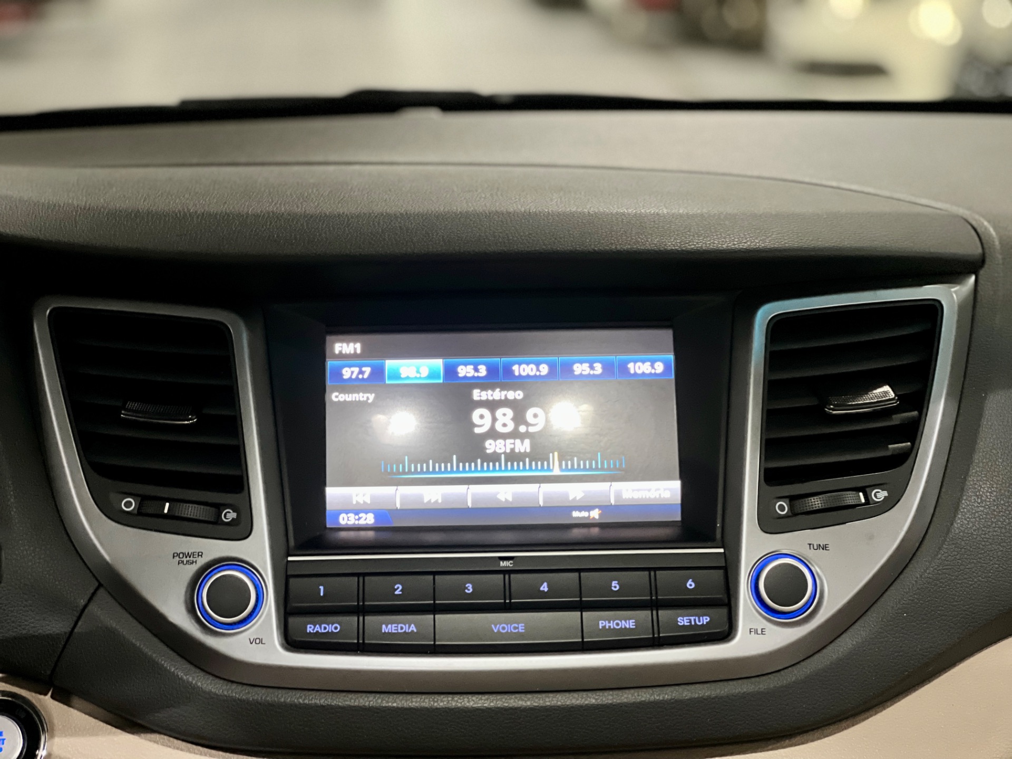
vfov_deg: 19.1
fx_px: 2251
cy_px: 380
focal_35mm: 77
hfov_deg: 25.3
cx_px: 506
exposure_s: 1/15
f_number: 2.8
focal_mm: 9
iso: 640
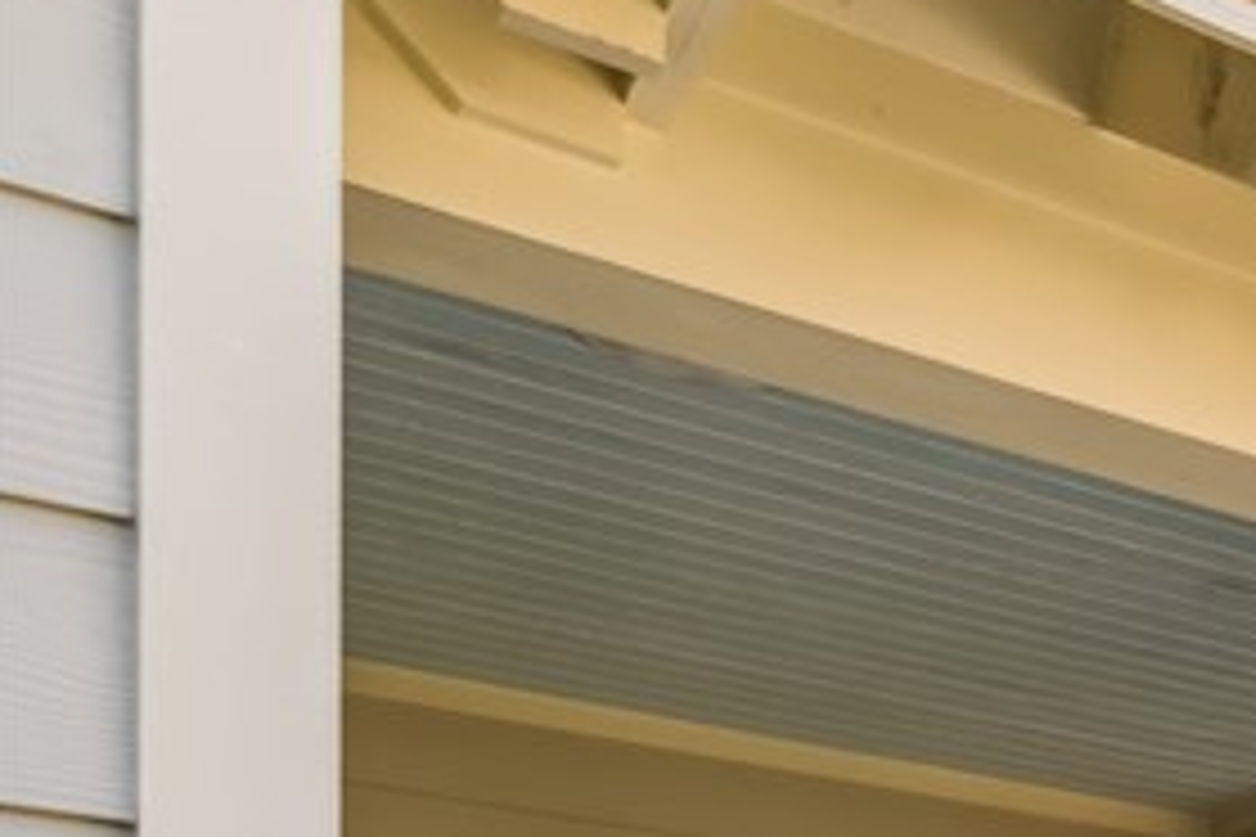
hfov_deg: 19.5
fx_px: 2302
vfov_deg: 17.1
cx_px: 2433
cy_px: 1487
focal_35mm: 66
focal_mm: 17
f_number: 8
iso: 250
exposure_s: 1/100
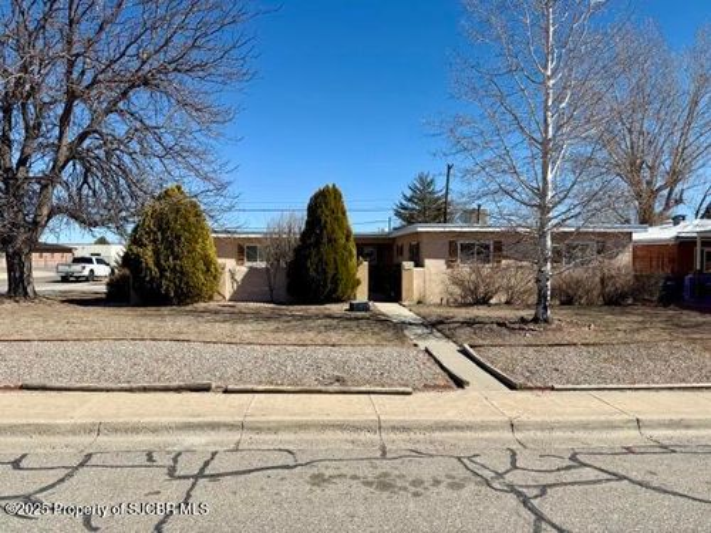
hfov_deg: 71.6
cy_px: 266
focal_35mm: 24
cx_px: 356
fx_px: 493
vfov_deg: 56.8
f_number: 1.78
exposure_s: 1/5714
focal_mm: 6.76
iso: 80
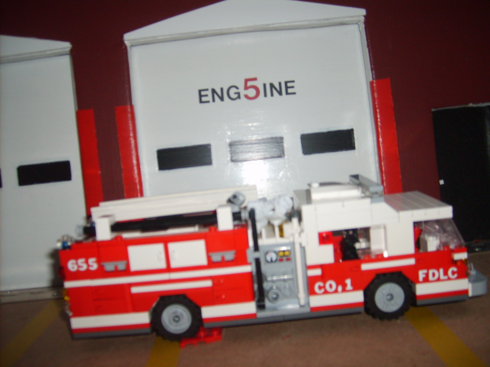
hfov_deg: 52.6
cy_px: 184
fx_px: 495
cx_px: 245
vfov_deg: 40.7
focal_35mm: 35
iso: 100
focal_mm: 5.8
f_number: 2.8
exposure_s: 1/45
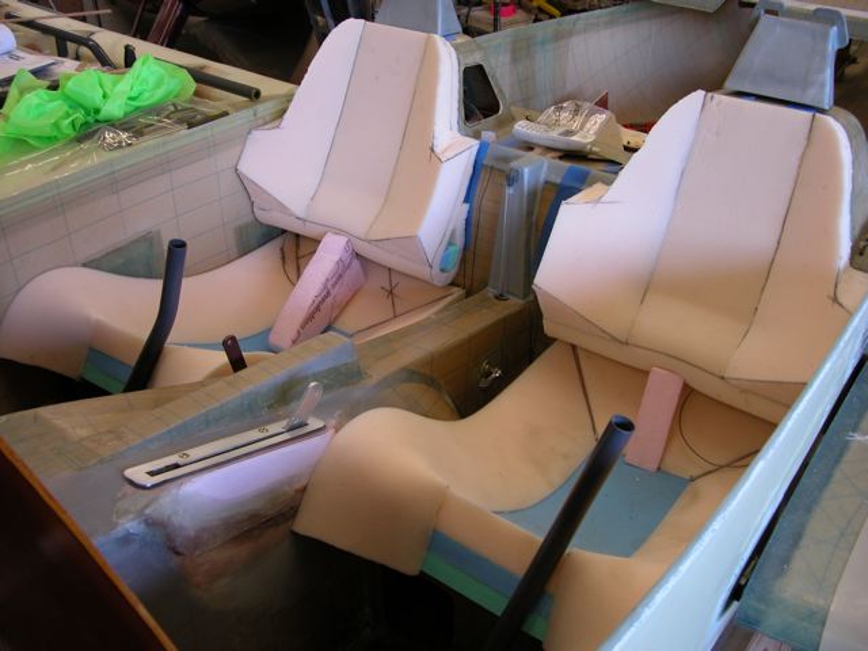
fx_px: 878
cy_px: 326
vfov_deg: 40.7
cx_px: 434
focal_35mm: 35
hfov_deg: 52.6
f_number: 2.8
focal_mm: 8.9
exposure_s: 1/40.2
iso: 100
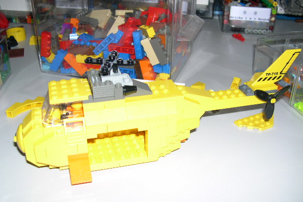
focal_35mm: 40
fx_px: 337
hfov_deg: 48.4
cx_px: 151
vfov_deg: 33.4
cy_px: 105
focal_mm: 8
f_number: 2.8
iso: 100
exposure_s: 1/60
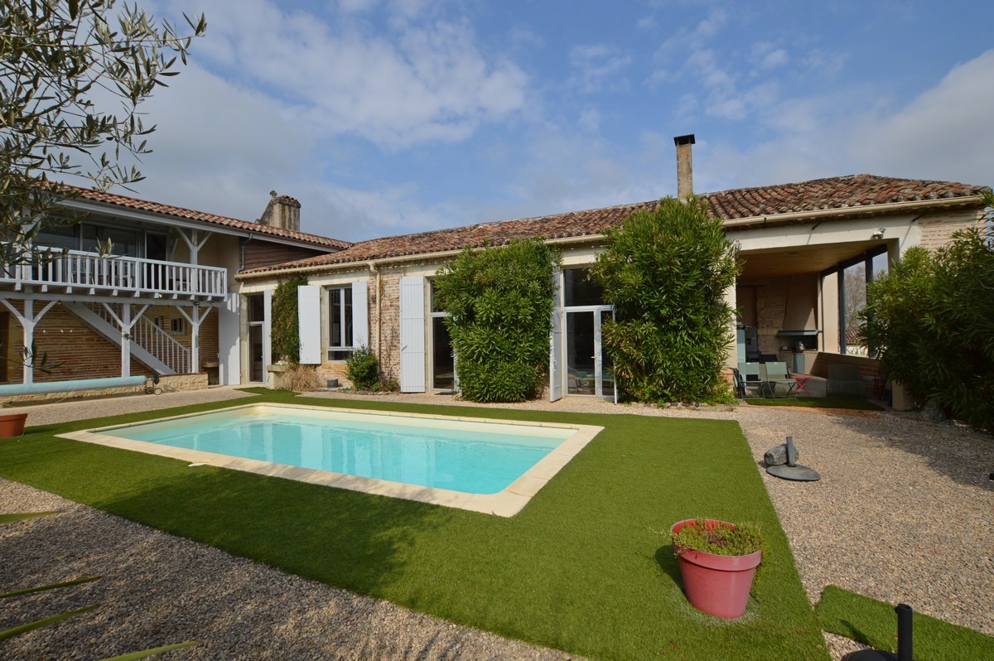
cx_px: 497
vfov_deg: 77.2
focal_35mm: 15
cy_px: 330
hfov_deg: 100.4
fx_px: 414
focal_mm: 10
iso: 100
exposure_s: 1/320
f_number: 8
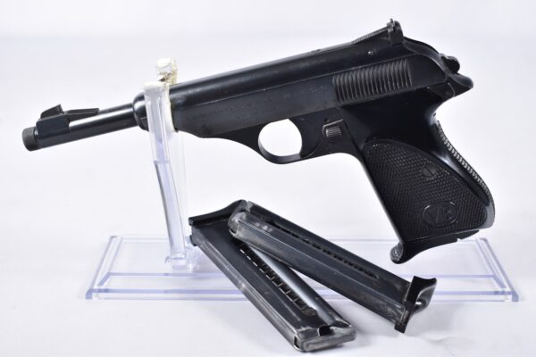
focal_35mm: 51
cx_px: 268
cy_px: 178
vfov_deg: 26.5
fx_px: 759
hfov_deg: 38.9
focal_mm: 34
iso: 640
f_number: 5
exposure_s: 1/80
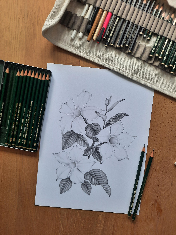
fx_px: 169
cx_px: 88
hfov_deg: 54.9
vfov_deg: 69.4
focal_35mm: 25
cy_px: 118
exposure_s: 1/50
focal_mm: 4.6
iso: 64
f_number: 2
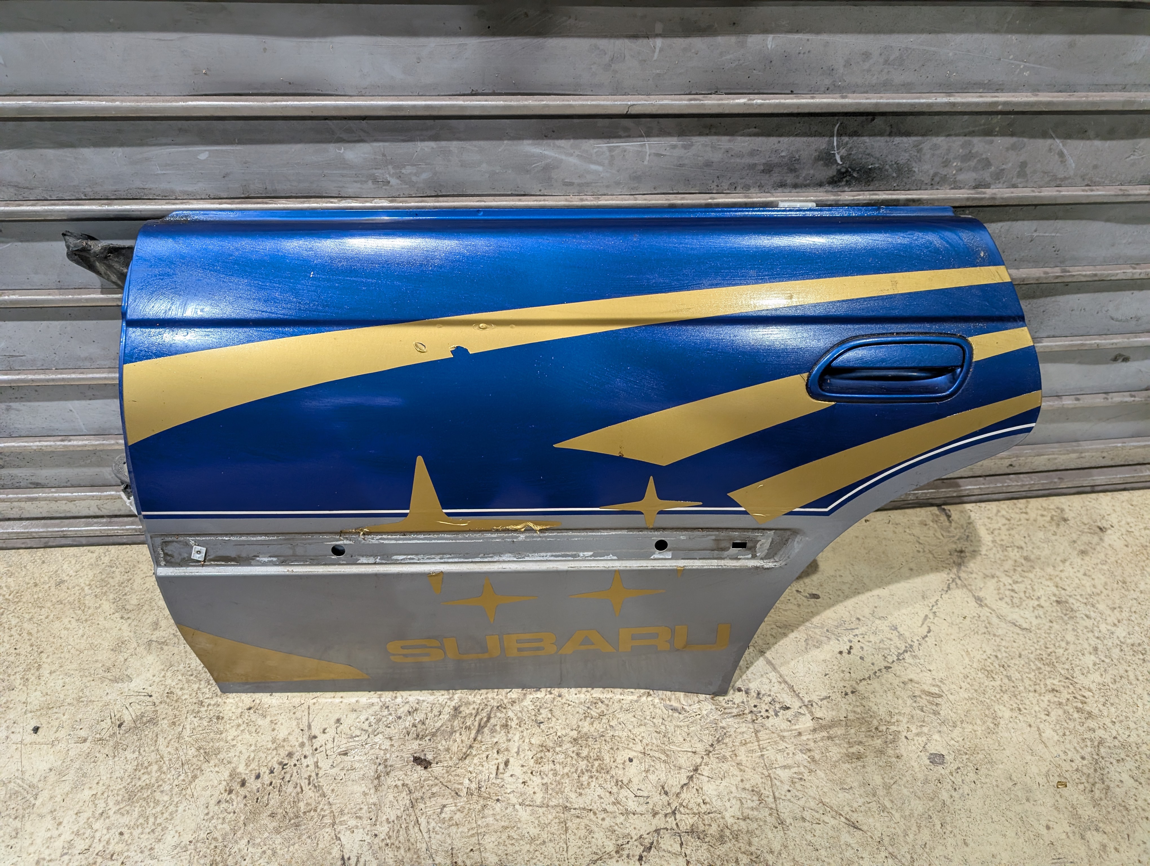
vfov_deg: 56.9
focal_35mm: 24
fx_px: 798
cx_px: 575
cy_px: 433
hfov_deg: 71.5
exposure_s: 1/100
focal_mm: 6.9
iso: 677
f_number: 1.68
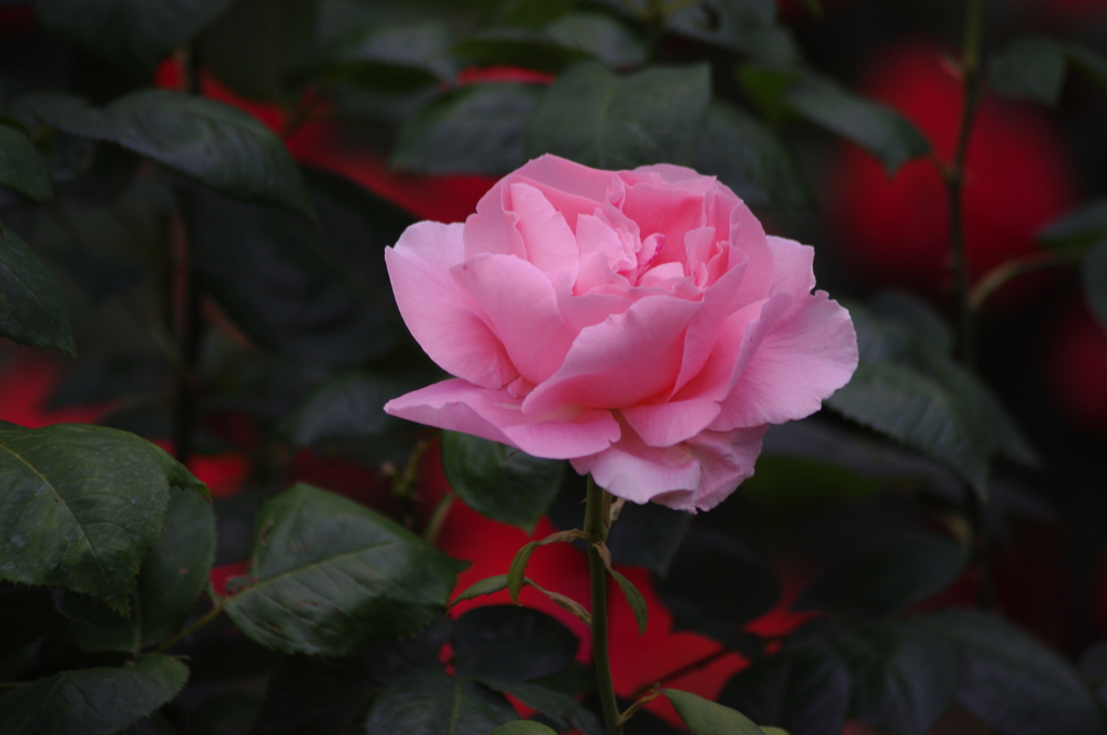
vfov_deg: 4.8
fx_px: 8753
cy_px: 368
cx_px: 554
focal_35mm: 285
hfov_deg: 7.2
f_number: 4.5
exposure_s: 1/100
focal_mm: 190
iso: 200
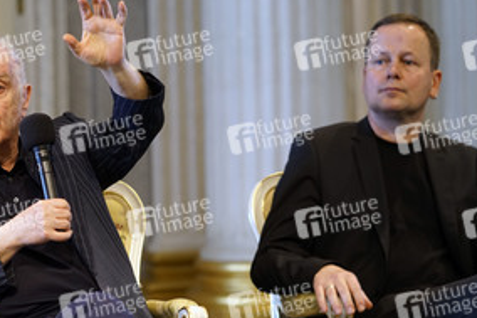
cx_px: 125
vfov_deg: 10.1
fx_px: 1788
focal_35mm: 135
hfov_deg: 15.1
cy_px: 177
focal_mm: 85
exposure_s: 1/100
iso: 1600
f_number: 2.8
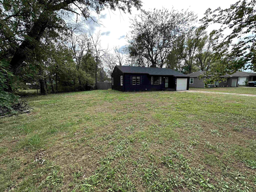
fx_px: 104
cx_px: 128
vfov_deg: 85.7
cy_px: 96
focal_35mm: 14
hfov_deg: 102.1
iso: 40
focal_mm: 2.22
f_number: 2.2
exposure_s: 1/500
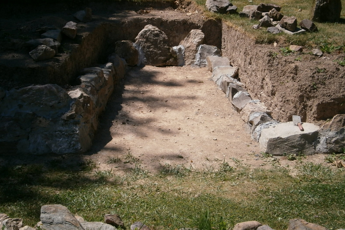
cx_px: 172
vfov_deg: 21.6
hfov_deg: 31.9
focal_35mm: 63
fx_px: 604
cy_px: 107
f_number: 3.9
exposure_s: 1/800
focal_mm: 10.7
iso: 80
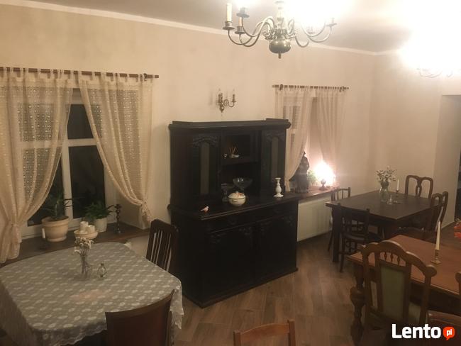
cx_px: 230
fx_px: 386
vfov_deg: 48.3
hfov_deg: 61.6
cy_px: 173
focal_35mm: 29
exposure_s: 1/25
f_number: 2.2
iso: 200
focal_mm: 4.15
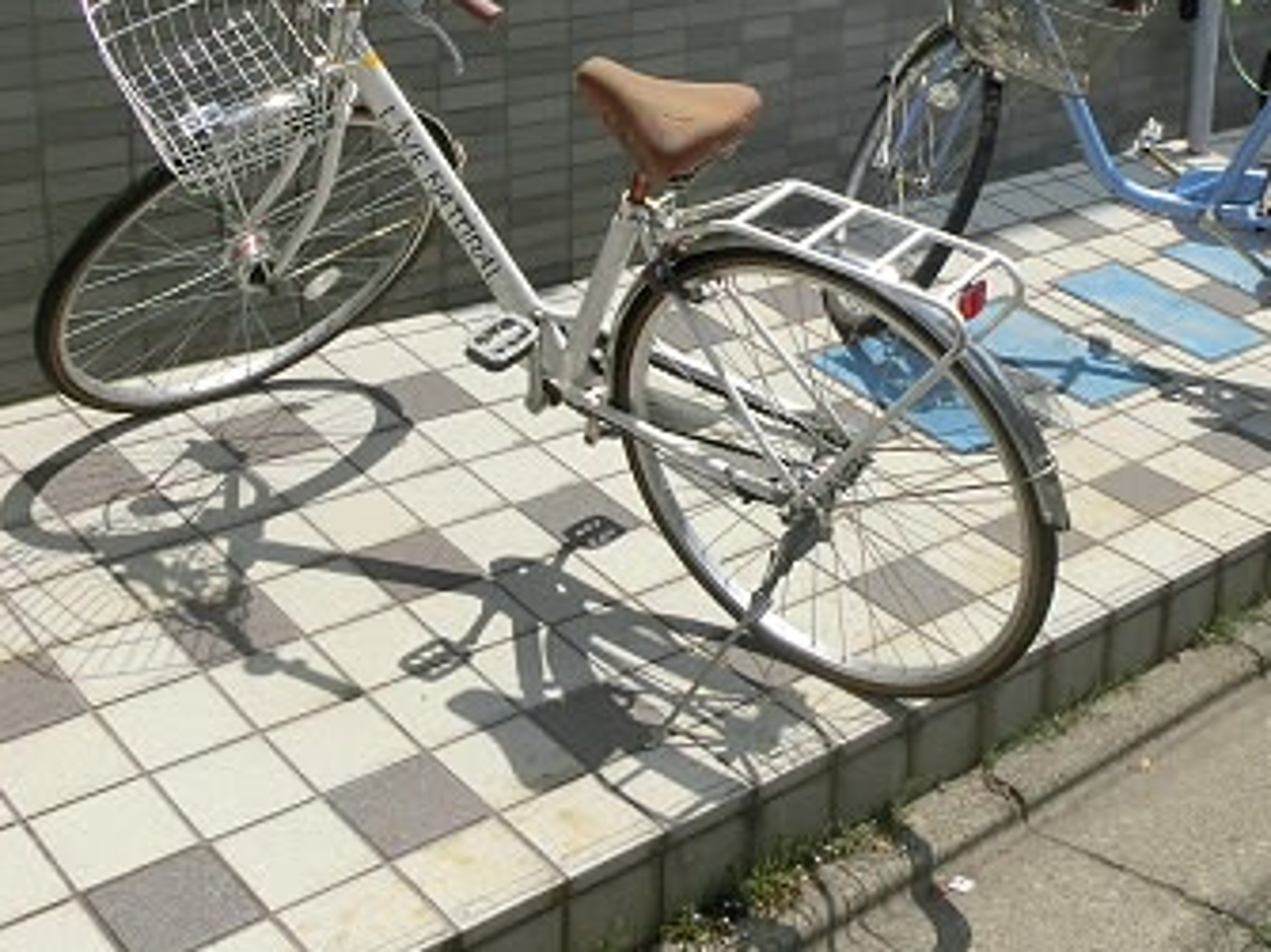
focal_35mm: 52
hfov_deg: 36.4
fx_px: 1909
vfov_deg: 27.2
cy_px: 135
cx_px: 856
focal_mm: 4.24
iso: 80
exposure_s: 1/200
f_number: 7.9
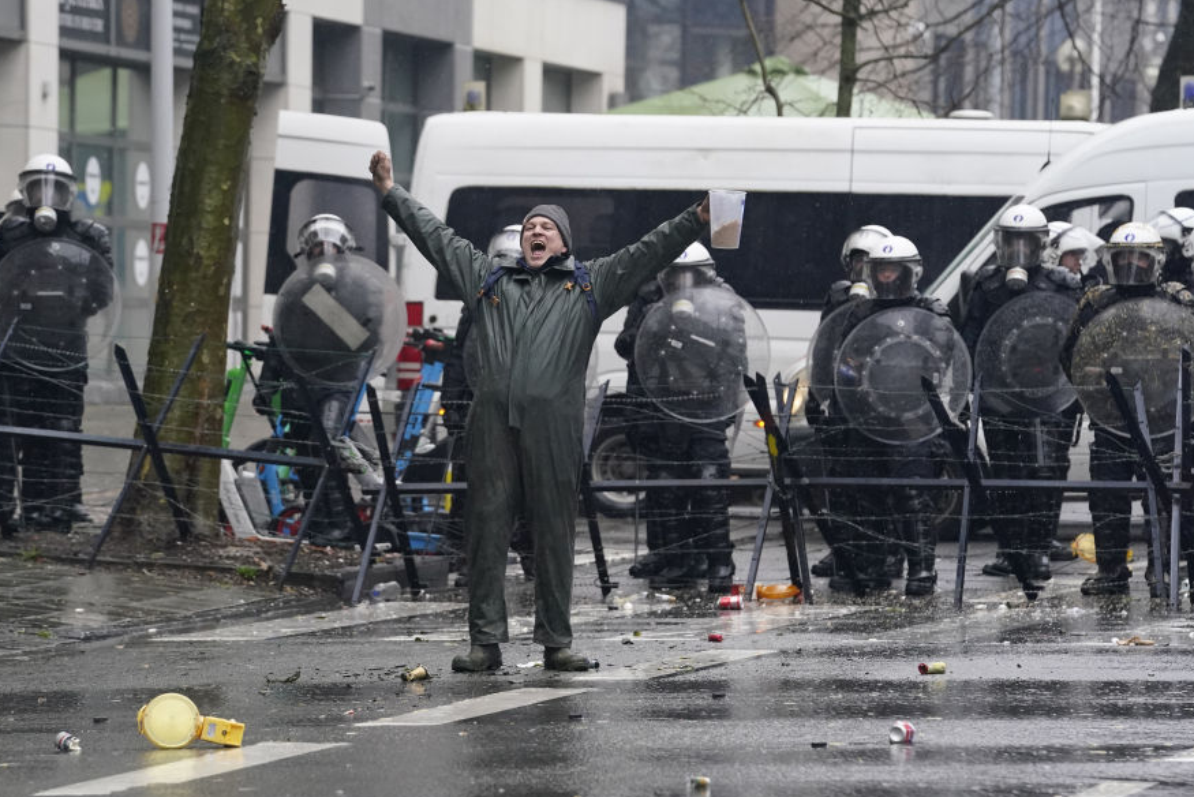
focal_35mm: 234
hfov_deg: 8.8
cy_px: 431
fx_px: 7763
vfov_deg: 5.9
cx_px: 549
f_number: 5.6
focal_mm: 200
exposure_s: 1/1250
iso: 4000
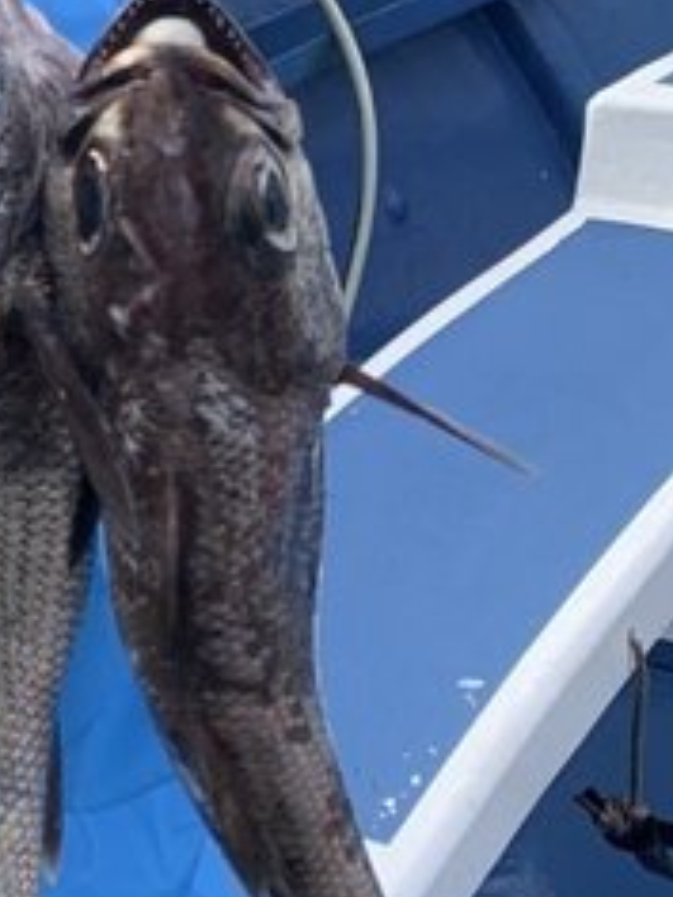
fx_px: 2437
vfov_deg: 20.7
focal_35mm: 94
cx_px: -357
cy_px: 200
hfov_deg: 14.6
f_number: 1.8
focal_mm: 4.25
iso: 25
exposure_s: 1/1299
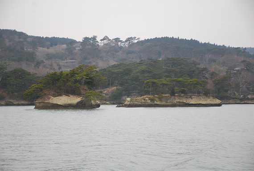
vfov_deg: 13.9
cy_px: 86
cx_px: 127
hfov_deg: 20.6
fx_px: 700
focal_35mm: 99
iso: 200
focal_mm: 66
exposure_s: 1/400
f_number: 5.3
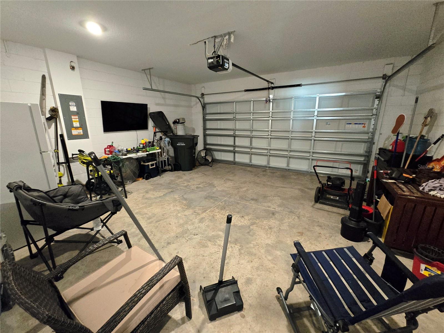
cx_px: 222
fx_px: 167
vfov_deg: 89.9
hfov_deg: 106.2
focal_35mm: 13
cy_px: 166
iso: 1600
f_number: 2.2
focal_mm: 2.2
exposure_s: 1/60.2
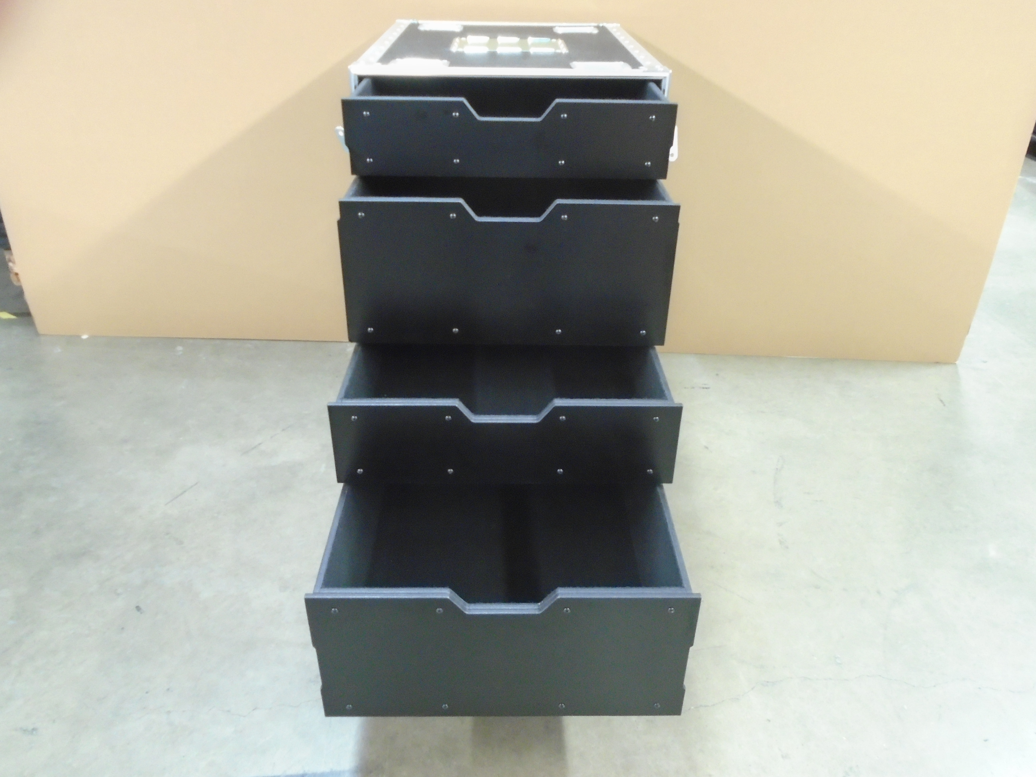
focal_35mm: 26
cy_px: 388
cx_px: 518
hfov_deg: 67.3
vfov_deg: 53.1
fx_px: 778
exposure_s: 1/4
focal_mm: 4.6
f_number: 3.2
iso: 500
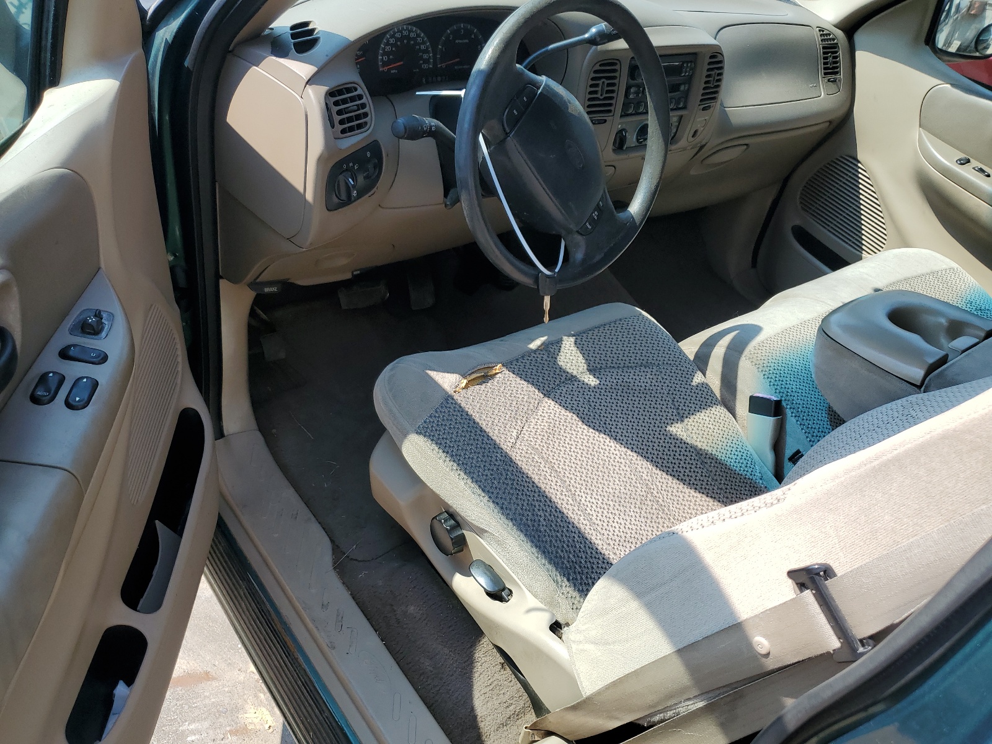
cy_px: 372
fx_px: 745
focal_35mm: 26
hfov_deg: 67.3
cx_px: 496
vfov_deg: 53.1
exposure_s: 1/1000
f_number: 1.5
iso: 50
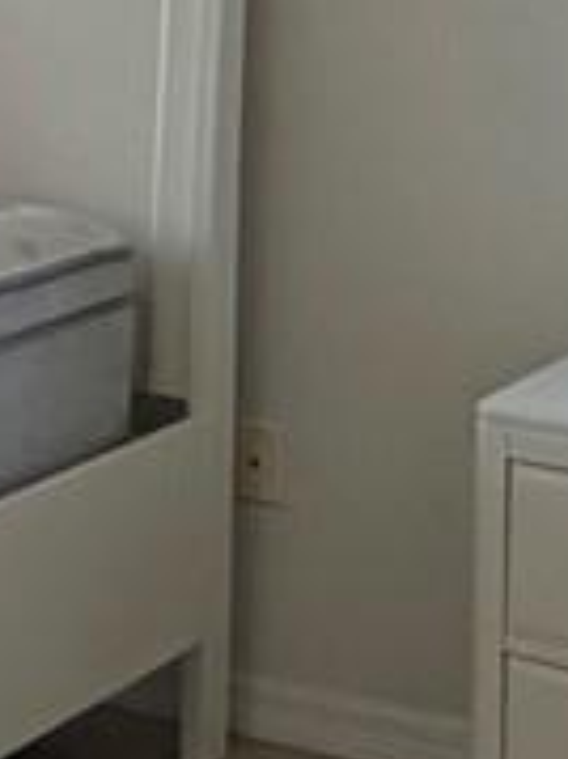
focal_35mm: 125
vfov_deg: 15.5
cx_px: -182
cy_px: 25
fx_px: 2738
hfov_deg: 11.5
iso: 100
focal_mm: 2.22
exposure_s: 1/121
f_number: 2.2
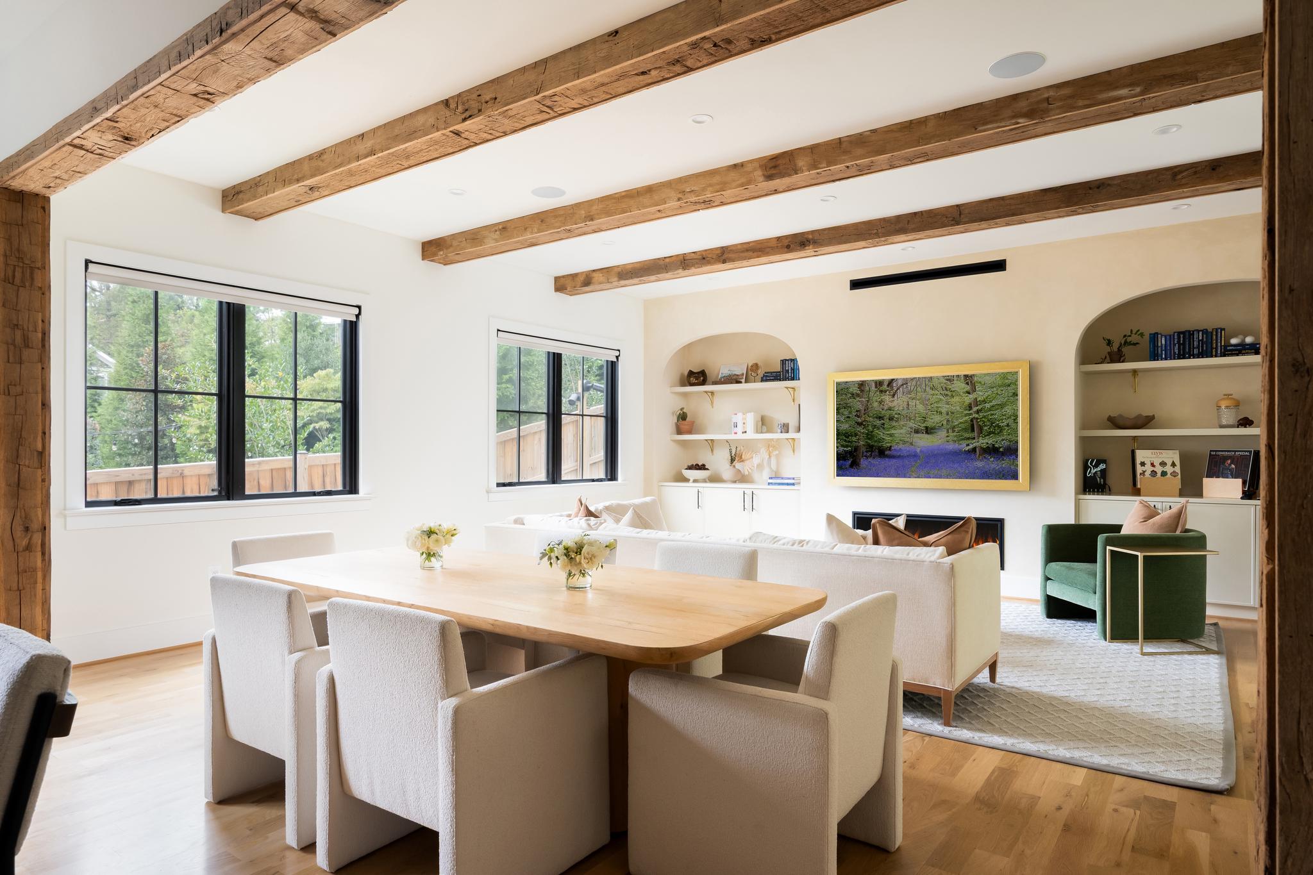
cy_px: 438
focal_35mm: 20
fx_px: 748
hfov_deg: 82.6
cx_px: 656
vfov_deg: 60.7
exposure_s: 1/20
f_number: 10
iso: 800
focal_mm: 20.5
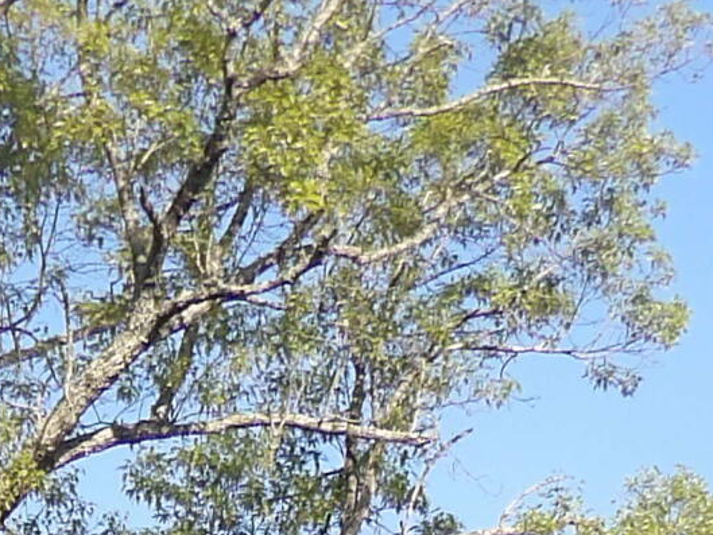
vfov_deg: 7.3
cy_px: 1449
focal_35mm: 187
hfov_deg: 10.5
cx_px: 0
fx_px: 3853
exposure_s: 1/345
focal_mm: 5.9
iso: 100
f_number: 3.6
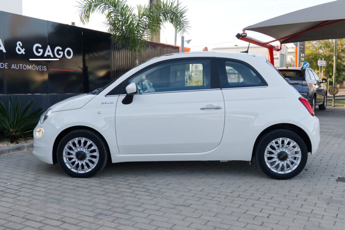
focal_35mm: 38
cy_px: 115
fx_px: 364
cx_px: 172
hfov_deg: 50.7
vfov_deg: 35.1
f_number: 8
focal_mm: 25.6
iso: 500
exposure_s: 1/125
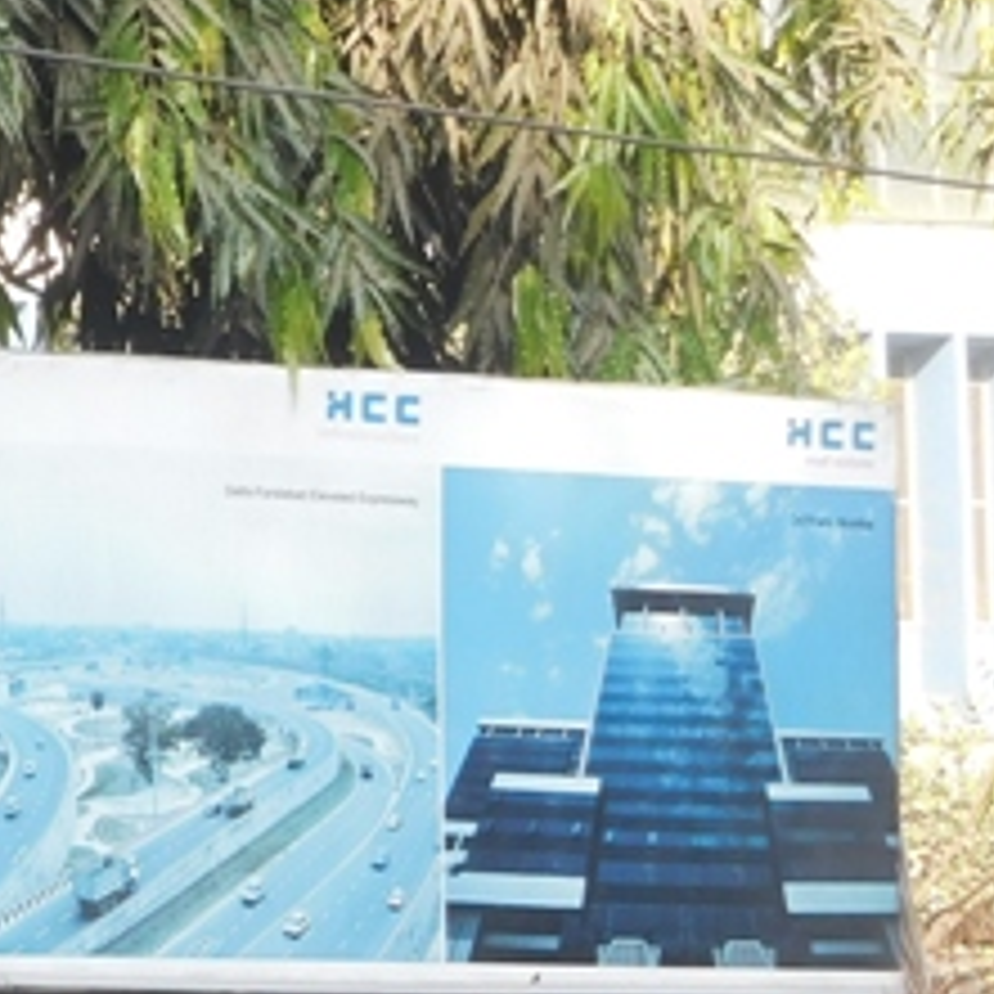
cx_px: -553
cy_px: 1187
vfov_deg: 8.7
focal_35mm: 198
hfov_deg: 8.6
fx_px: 6432
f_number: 4.4
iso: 125
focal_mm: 11.1
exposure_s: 1/80
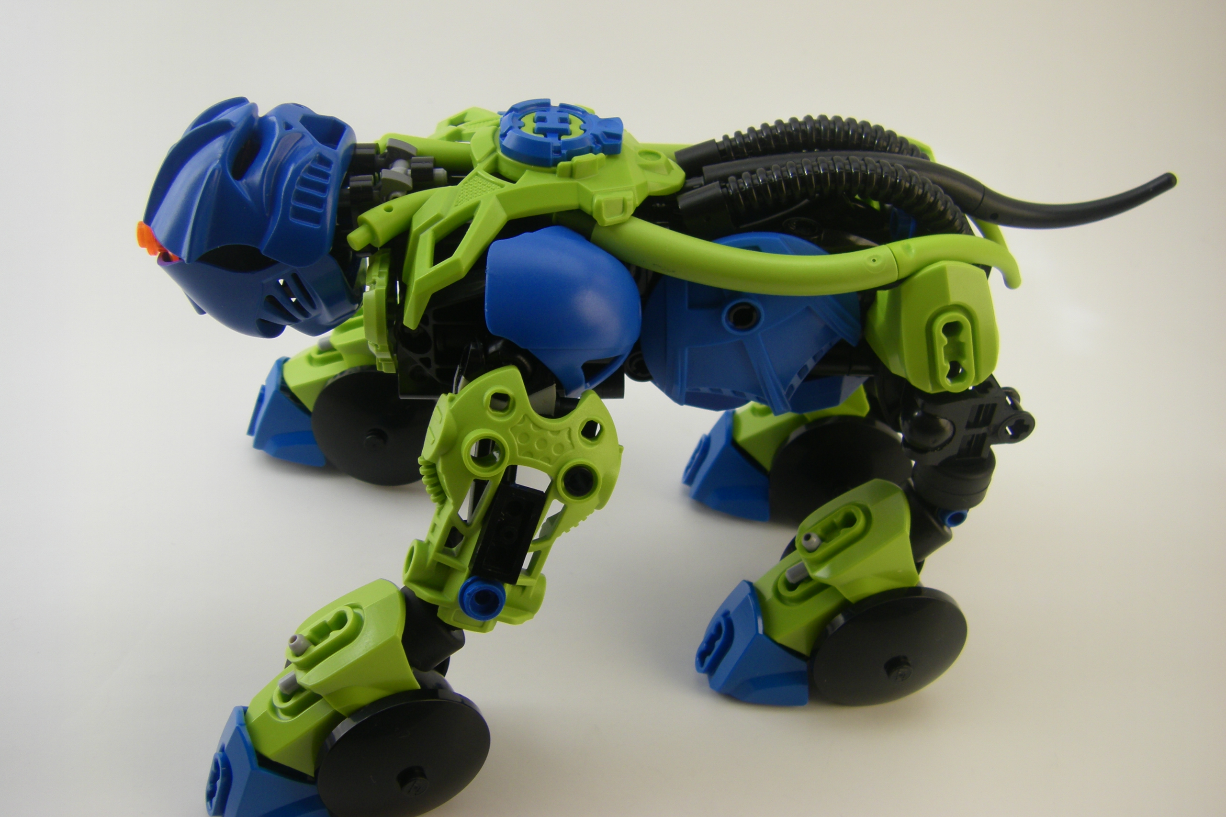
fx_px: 1362
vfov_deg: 33.4
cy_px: 398
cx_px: 610
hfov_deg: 48.5
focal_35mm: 40
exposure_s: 1/160
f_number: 3.5
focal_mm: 6.3
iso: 64
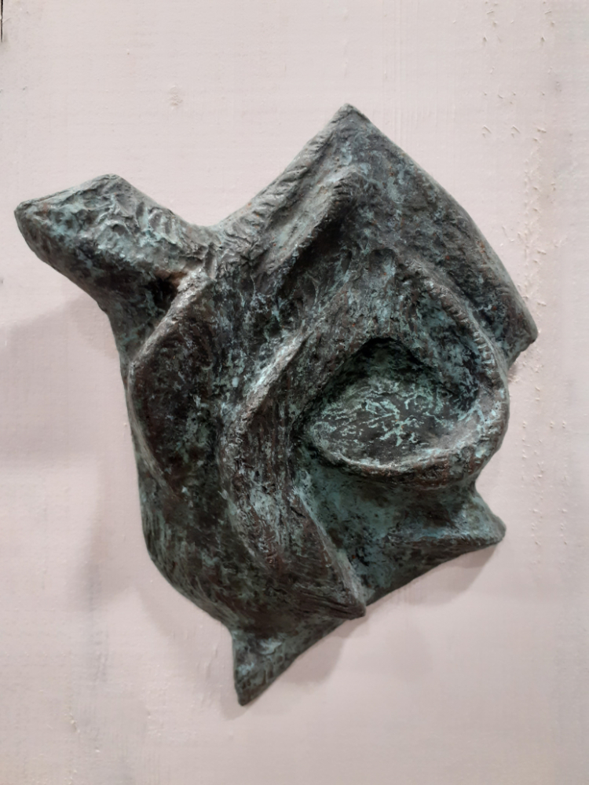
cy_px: 392
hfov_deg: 51.4
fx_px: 613
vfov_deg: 65.3
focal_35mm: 27
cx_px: 294
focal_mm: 3.6
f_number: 1.9
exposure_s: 1/50
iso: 200
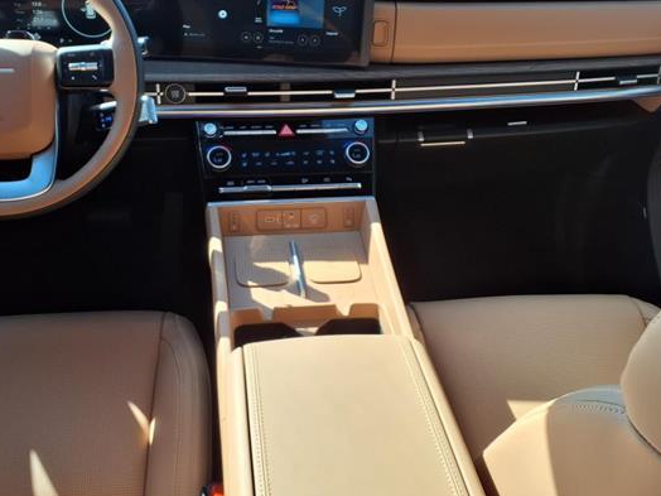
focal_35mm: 33
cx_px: 274
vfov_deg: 42.8
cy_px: 202
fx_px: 630
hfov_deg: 55.1
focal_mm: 3.58
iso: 40
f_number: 1.9
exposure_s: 1/222
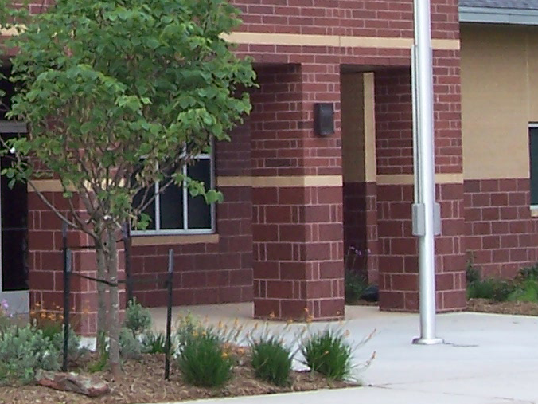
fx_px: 2471
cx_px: 12
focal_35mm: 159
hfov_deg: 12.3
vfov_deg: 9.2
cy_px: -120
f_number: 5.6
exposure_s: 1/125
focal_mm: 7
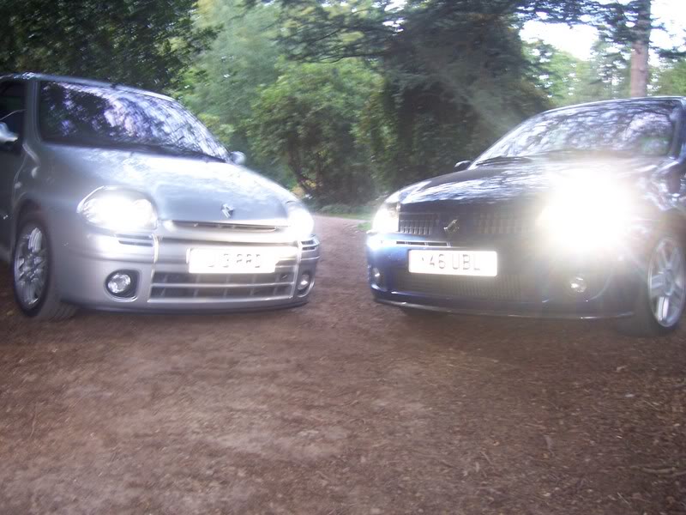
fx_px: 713
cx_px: 343
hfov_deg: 51.4
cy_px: 258
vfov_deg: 39.7
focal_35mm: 36
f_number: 3
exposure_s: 1/10
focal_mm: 6
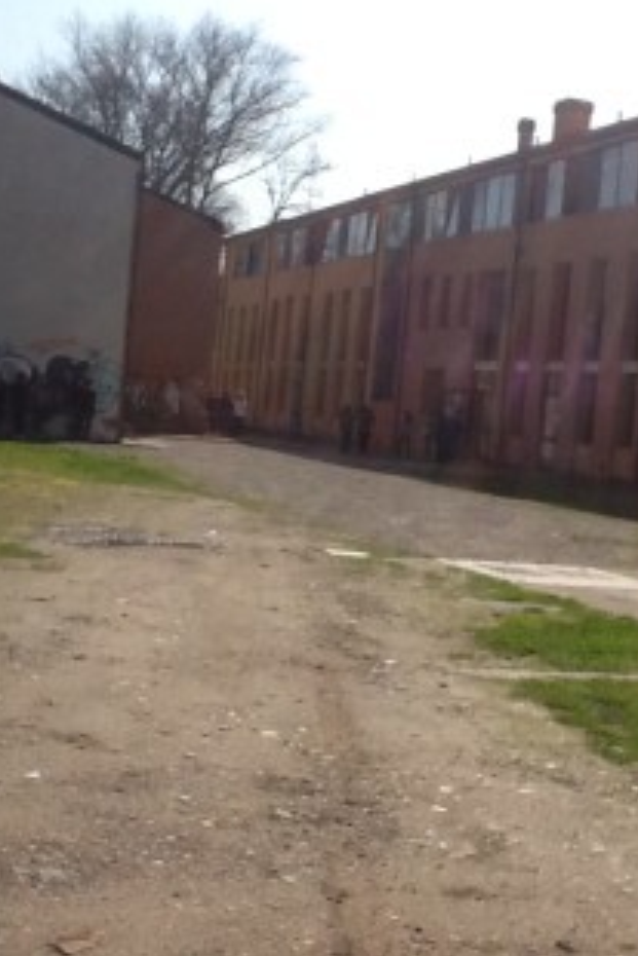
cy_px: 476
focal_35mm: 62
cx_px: 333
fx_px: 1646
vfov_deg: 32.4
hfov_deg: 21.9
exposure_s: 1/2058
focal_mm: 2.03
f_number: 2.4
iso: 40
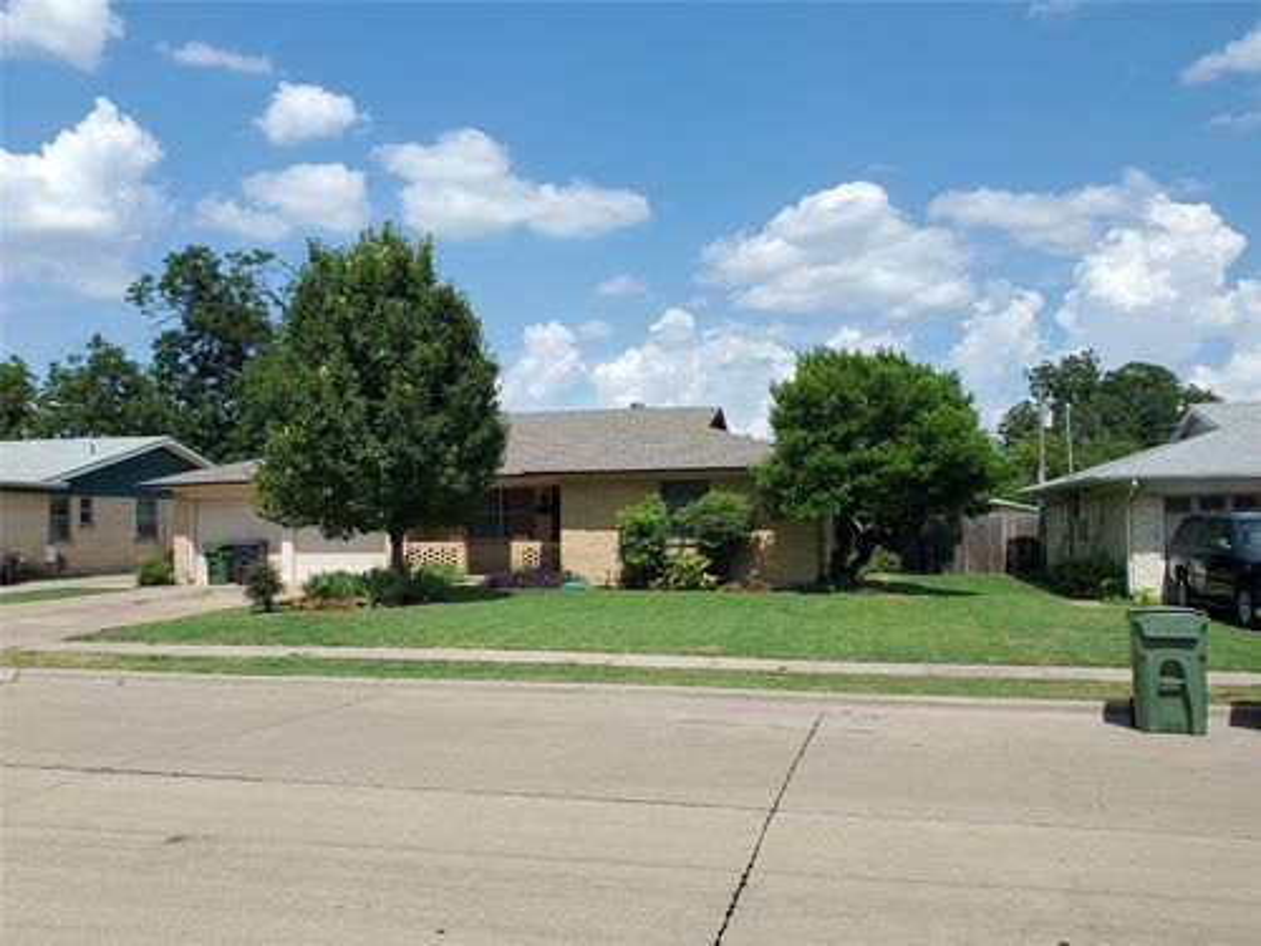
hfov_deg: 67.3
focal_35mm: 26
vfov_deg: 53.1
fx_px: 947
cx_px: 630
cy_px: 473
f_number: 2.4
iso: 50
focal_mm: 4.3
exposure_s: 1/1910
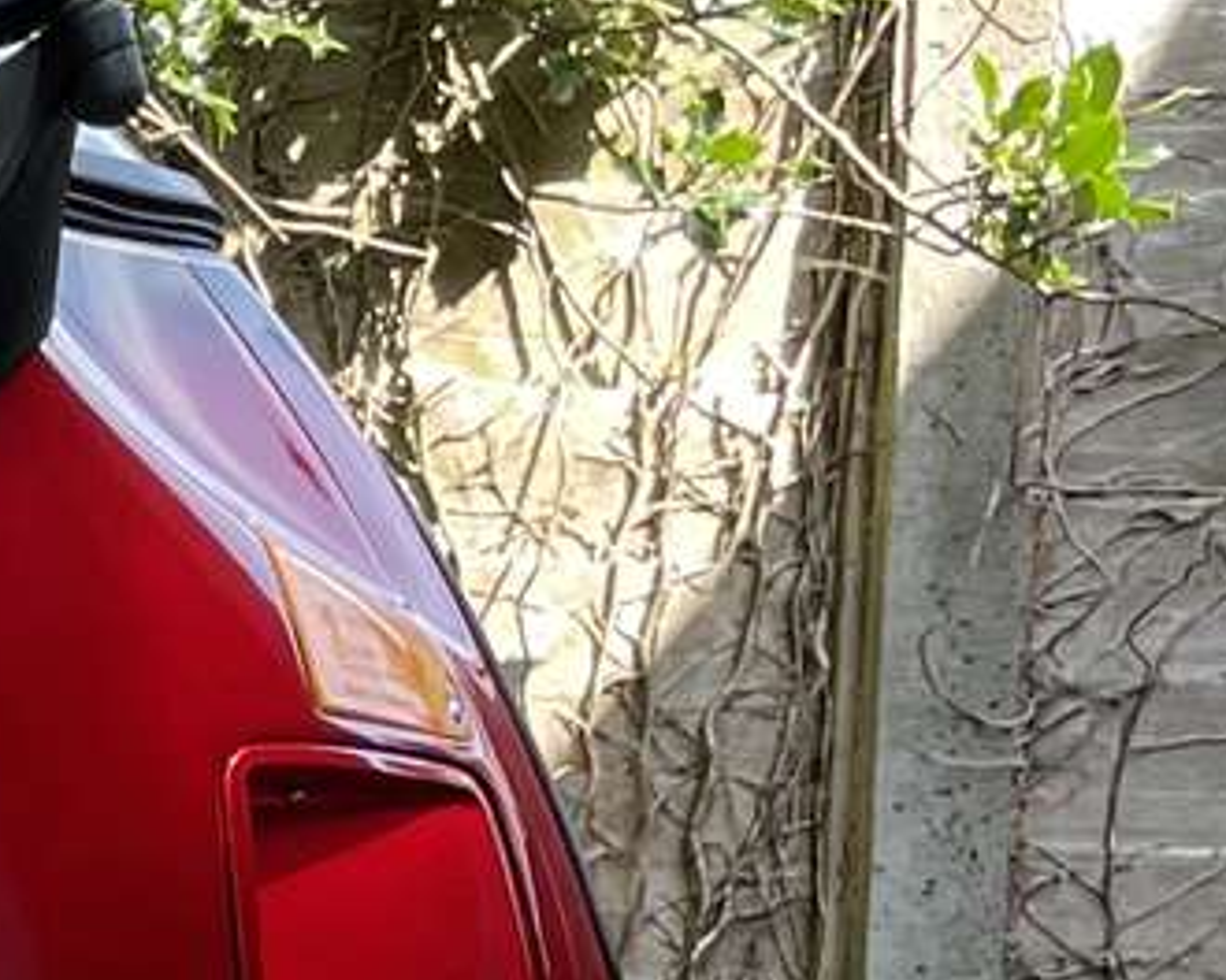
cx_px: -1754
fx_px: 5588
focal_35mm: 154
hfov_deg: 10.6
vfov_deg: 9.7
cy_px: 1578
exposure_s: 1/186
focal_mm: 4.2
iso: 32
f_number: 1.6
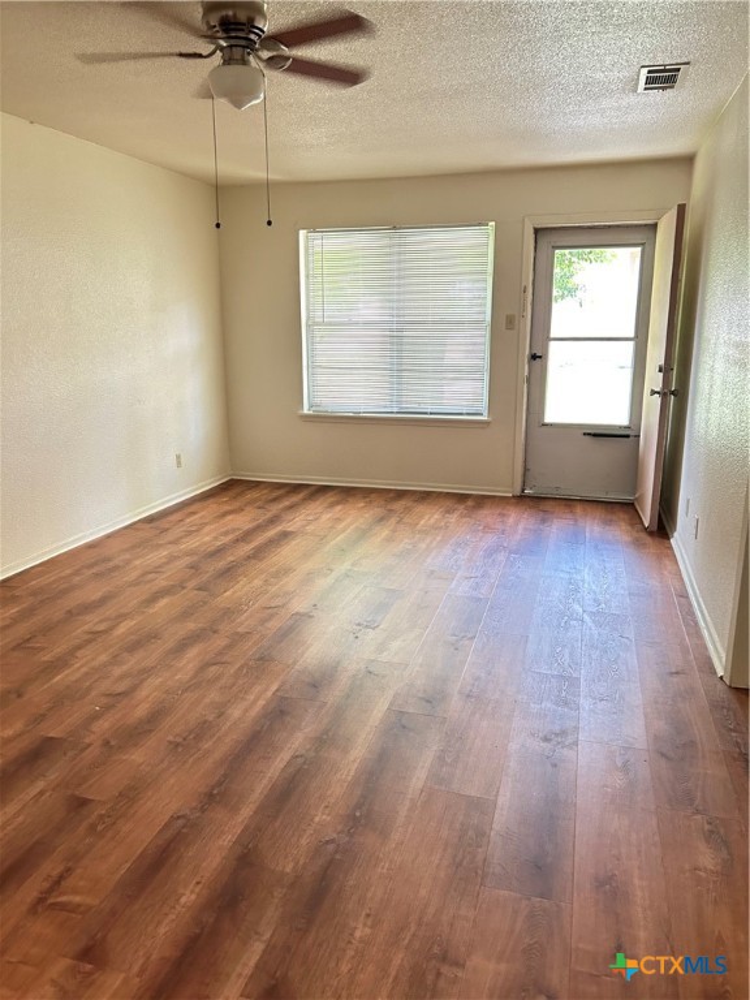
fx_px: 751
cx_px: 375
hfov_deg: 53.1
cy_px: 500
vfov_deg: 67.3
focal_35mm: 26
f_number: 1.5
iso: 320
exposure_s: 1/60
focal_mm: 5.7
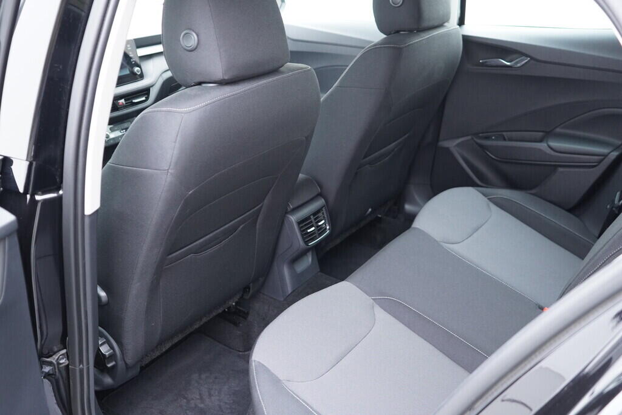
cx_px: 311
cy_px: 208
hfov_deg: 53.1
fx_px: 622
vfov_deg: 36.9
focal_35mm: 36
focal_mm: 24
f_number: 2.8
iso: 1000
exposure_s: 1/40
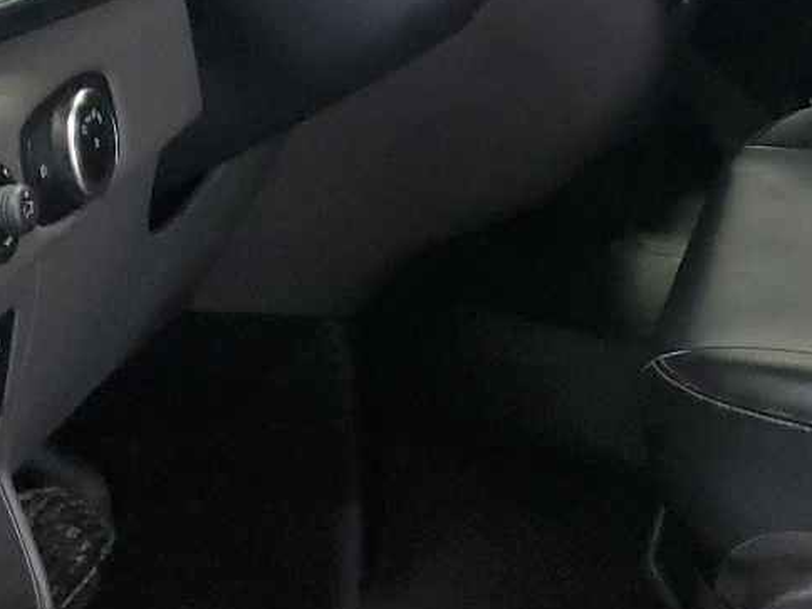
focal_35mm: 86
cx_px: 825
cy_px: 3
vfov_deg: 16.8
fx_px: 2017
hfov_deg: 21.9
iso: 403
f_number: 1.5
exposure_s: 1/60.2
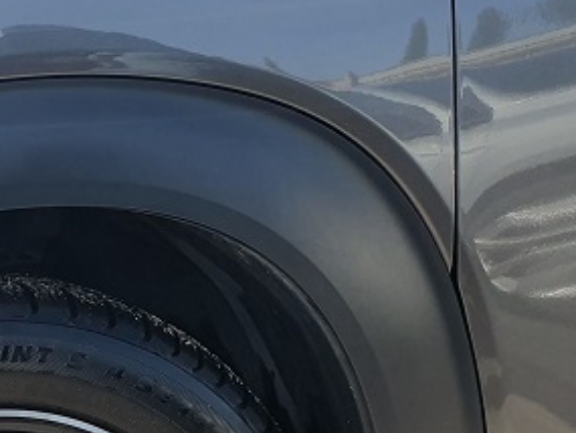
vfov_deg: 19.7
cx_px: -204
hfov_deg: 23.2
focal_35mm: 73
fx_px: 1215
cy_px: 419
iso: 50
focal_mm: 4.32
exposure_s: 1/758
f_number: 2.4
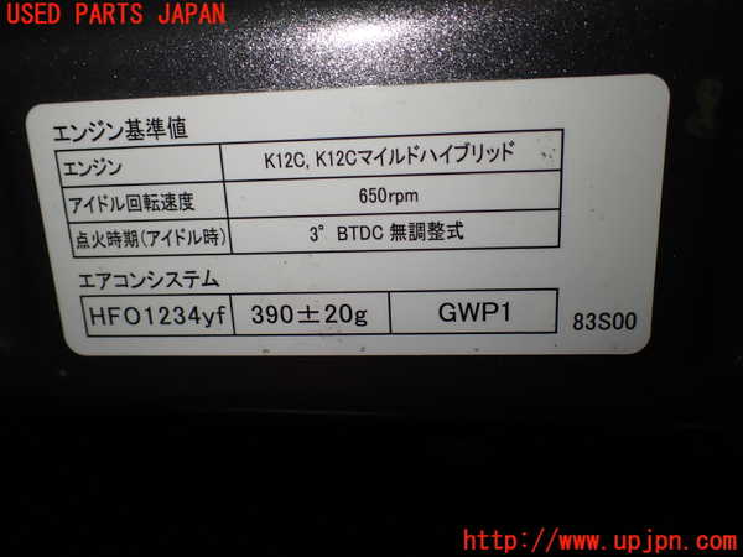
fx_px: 644
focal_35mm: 30
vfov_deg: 46.8
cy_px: 278
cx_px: 372
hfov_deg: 60.0
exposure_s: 1/160
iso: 100
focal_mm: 5.4
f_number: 2.3
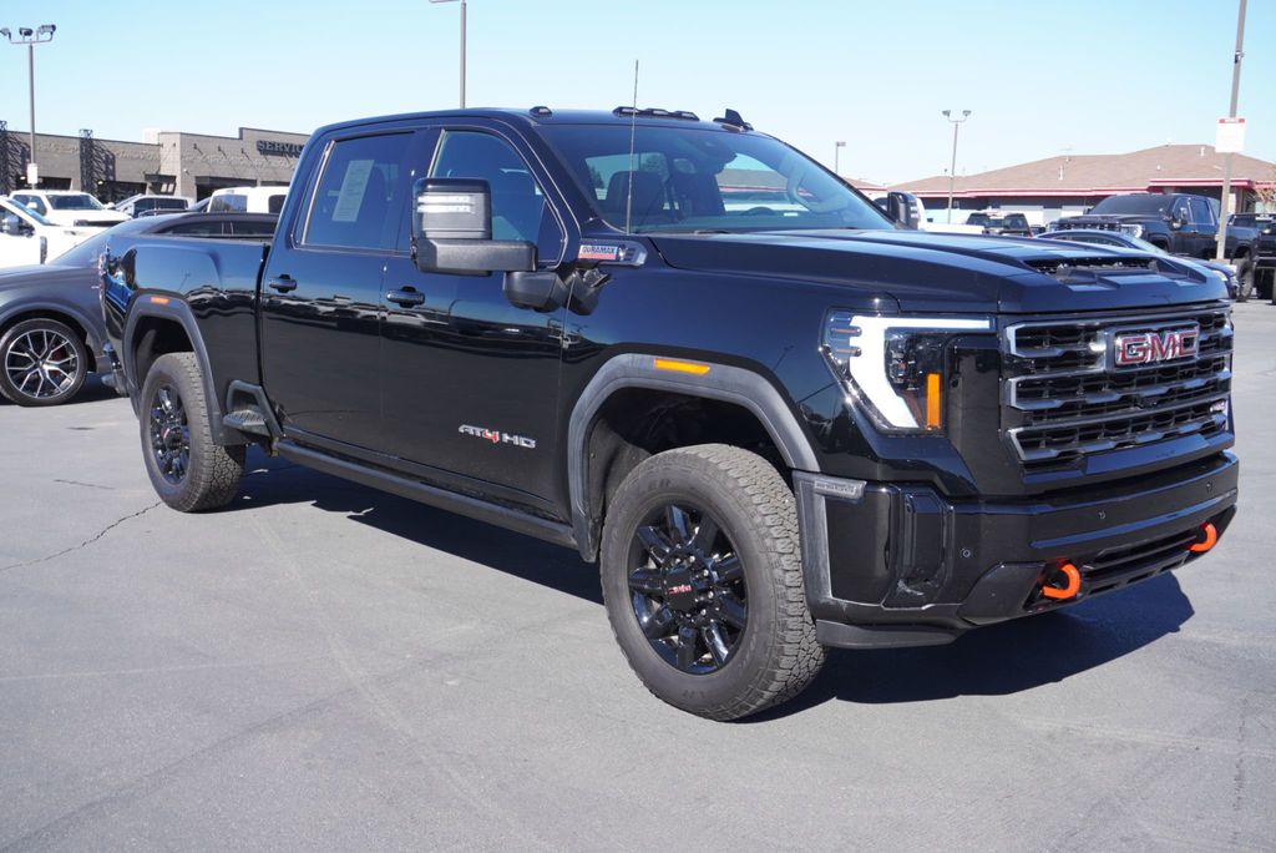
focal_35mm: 38
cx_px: 638
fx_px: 1330
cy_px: 426
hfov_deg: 51.3
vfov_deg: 35.5
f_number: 6.3
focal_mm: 25
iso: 100
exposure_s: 1/160
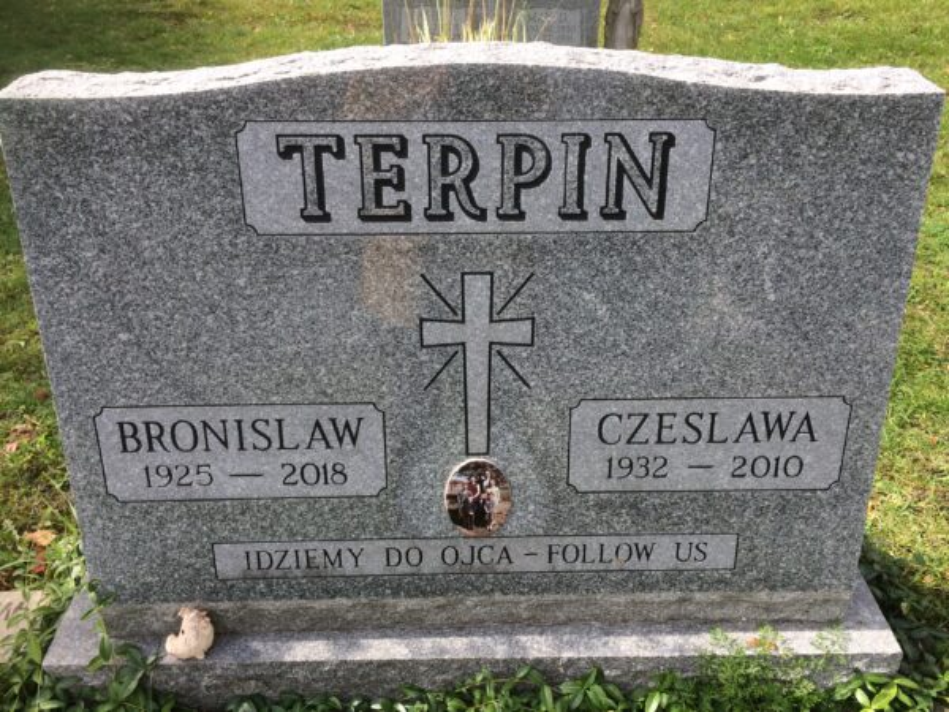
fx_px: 795
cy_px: 356
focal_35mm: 29
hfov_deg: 61.7
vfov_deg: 48.2
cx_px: 474
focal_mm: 4.15
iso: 32
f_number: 2.2
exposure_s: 1/461
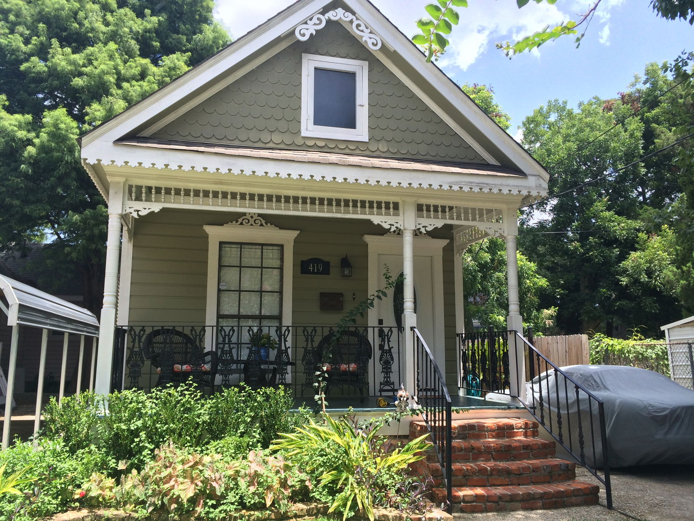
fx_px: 581
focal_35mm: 29
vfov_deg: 48.2
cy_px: 260
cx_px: 347
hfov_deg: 61.7
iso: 32
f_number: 2.2
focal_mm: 4.15
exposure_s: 1/672
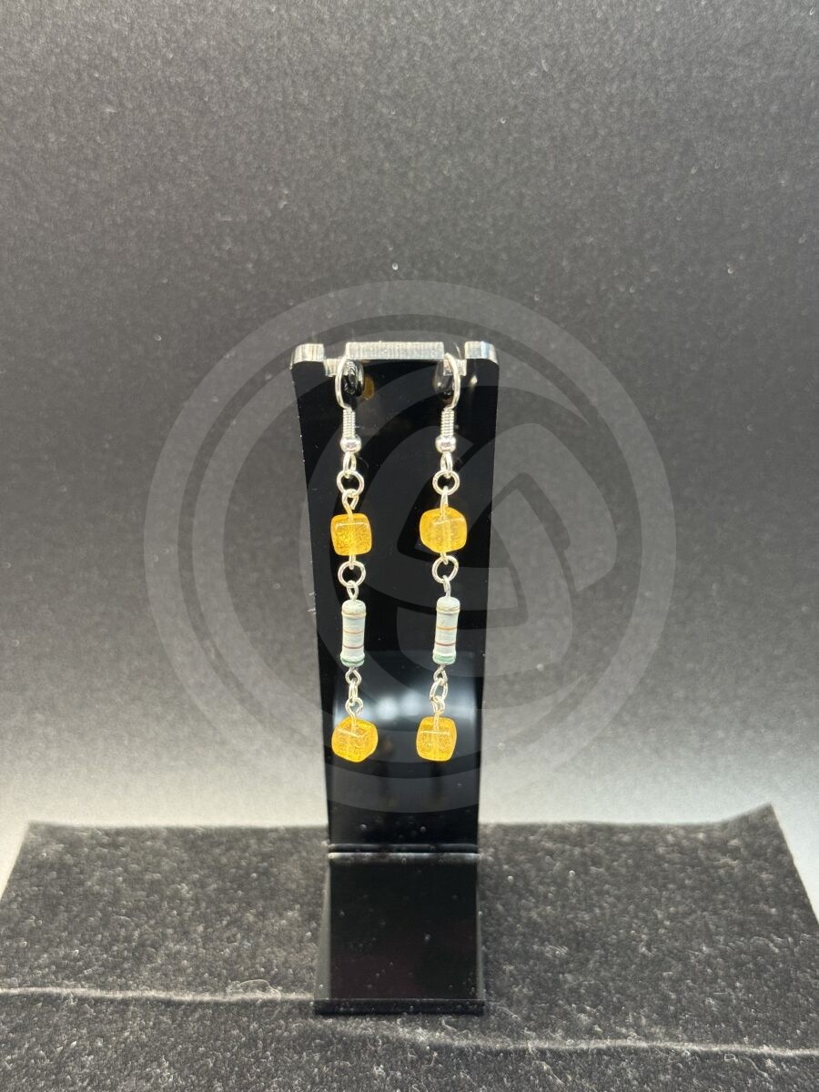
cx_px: 410
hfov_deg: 30.3
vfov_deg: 39.7
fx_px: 1514
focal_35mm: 48
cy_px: 546
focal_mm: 6.76
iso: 400
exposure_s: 1/40
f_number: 1.78
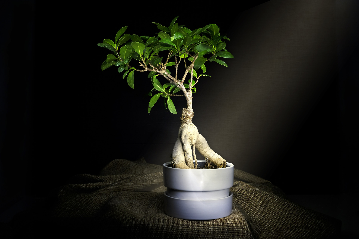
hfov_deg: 41.9
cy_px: 120
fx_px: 469
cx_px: 180
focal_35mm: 47
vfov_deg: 28.6
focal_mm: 31.5
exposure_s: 85
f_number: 11
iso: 200
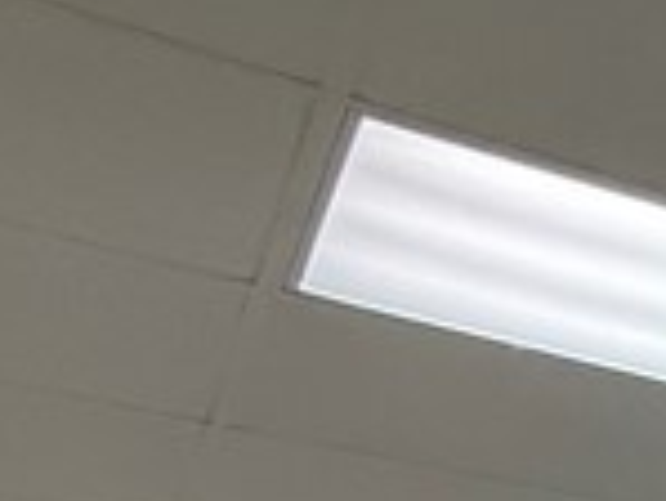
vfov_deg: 11.3
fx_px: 1848
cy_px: 1387
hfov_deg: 11.9
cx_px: 1922
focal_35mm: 96
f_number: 2.2
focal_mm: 2.22
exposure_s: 1/120
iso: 160
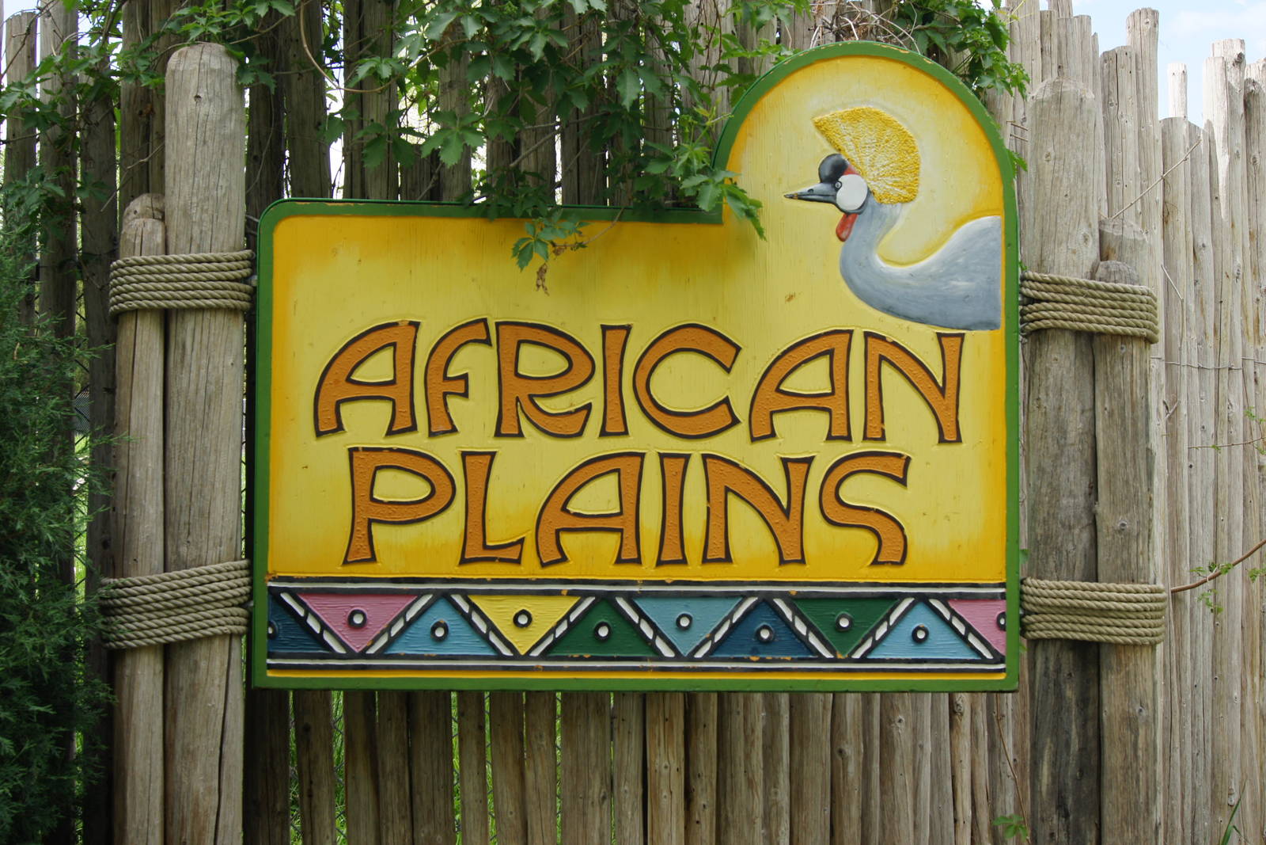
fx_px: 1372
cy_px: 422
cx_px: 633
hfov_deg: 49.5
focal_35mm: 39
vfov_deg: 34.2
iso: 200
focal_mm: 26
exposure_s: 1/80
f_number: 10
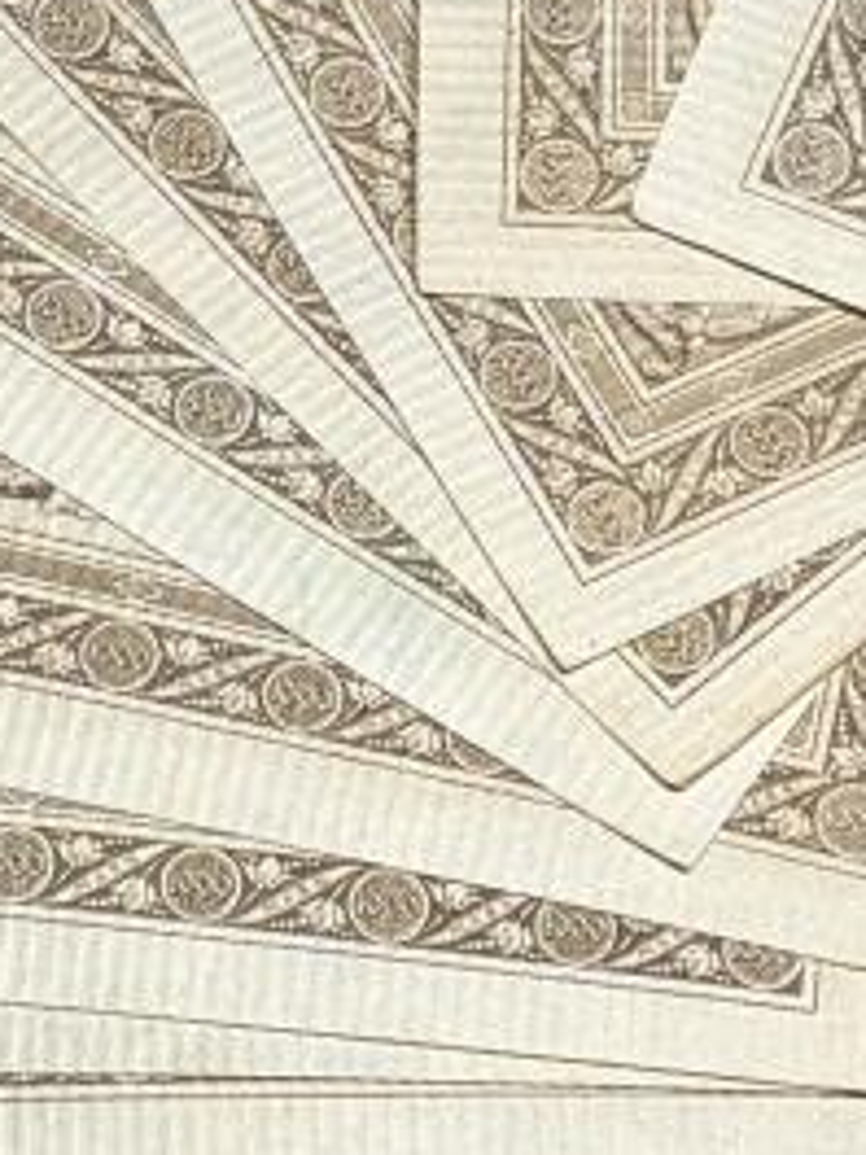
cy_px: 652
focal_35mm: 177
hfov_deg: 8.4
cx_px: 337
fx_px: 5904
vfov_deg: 11.2
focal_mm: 5.96
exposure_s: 1/122
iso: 40
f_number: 1.6
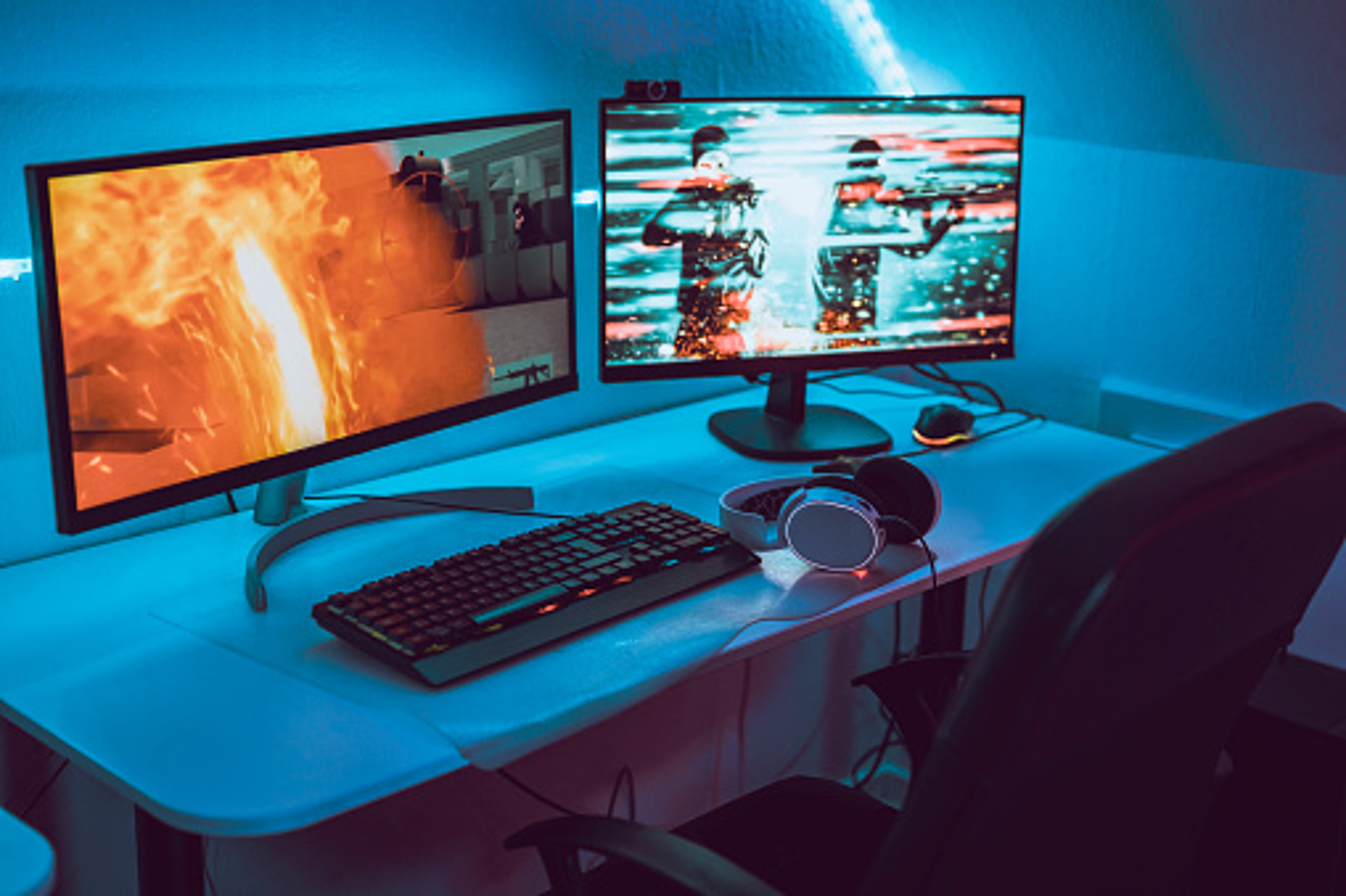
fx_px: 1869
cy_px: 448
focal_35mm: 50
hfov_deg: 39.6
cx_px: 673
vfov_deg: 27.0
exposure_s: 1/200
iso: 800
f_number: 2.5
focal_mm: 50
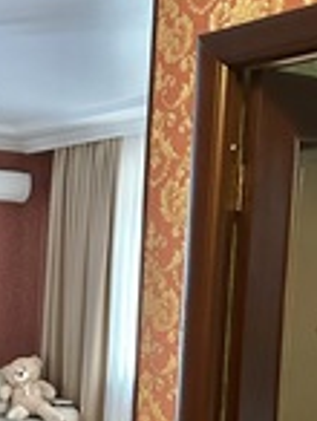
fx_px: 998
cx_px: -30
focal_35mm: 82
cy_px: 407
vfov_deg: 23.0
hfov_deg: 17.4
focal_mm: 6.86
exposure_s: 1/50
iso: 800
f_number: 1.78
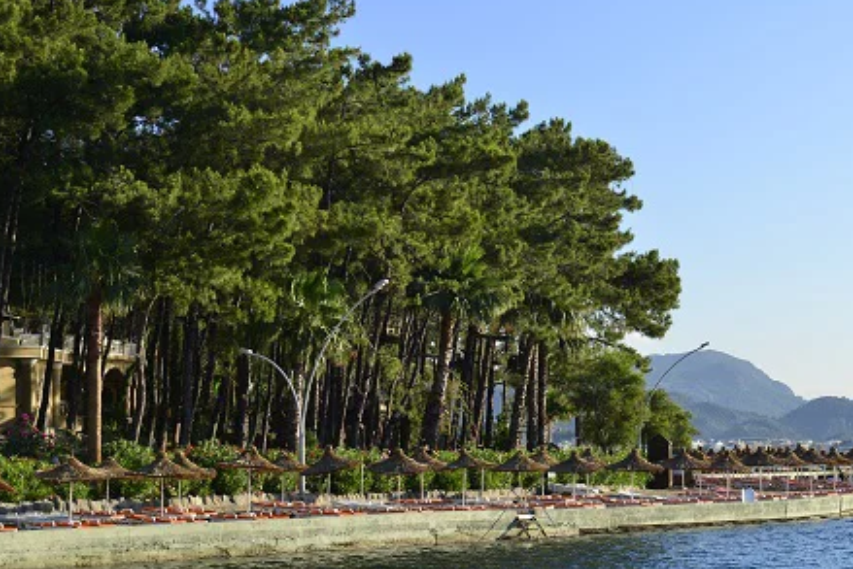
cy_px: 301
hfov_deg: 24.7
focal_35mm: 82
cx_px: 540
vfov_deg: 16.7
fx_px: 1943
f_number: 11
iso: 100
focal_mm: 60
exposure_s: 1/60
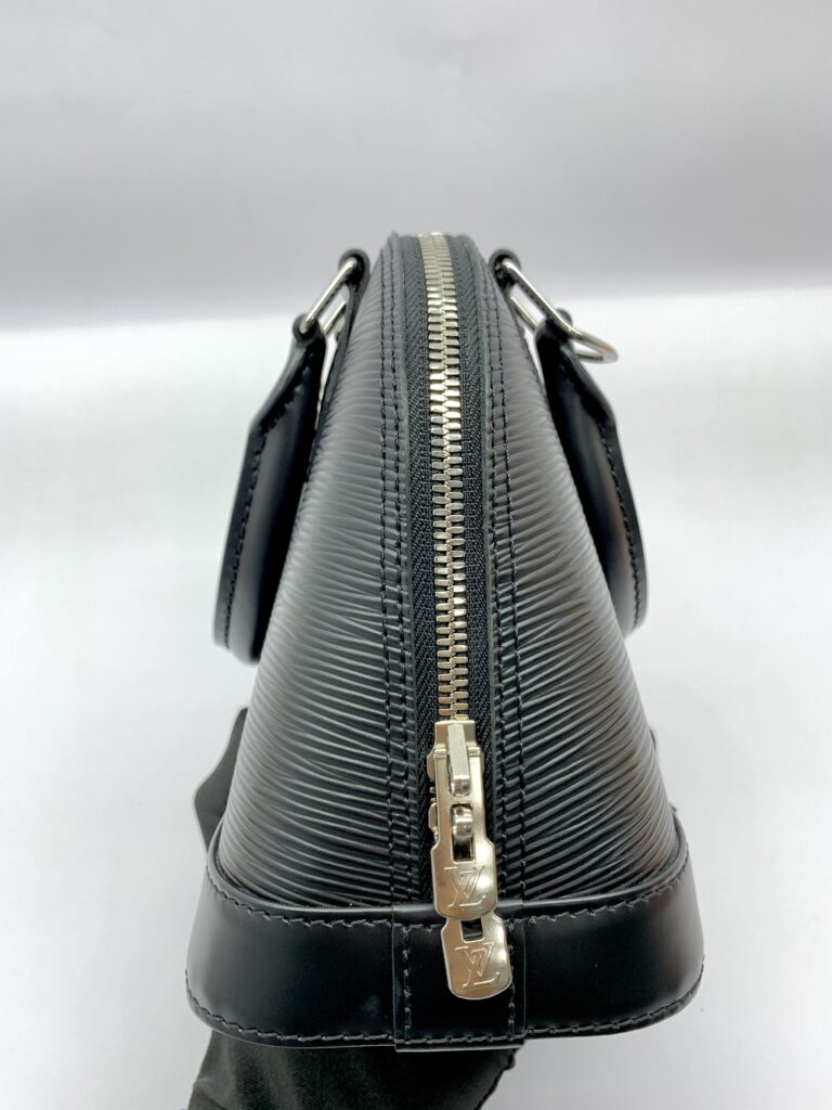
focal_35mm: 26
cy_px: 555
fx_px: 833
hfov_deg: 53.1
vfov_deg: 67.3
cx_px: 416
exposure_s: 1/100
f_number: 1.8
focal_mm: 4.25
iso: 40
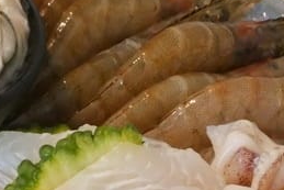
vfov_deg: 6.5
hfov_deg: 9.5
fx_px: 1681
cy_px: 35
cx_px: -106
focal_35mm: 213
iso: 3200
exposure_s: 1/160
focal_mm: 28
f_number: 5.4
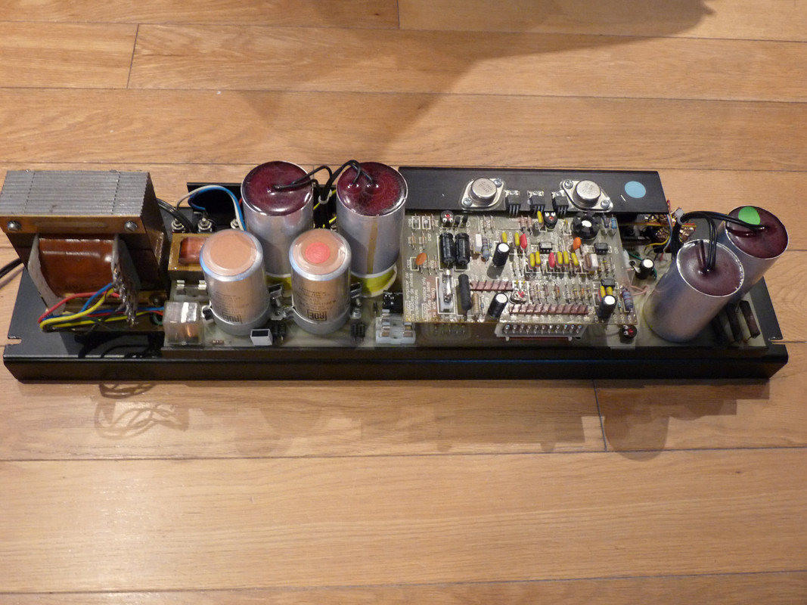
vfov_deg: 41.8
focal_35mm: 34
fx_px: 793
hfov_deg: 54.0
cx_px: 404
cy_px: 302
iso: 400
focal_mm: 6
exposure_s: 1/8
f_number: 3
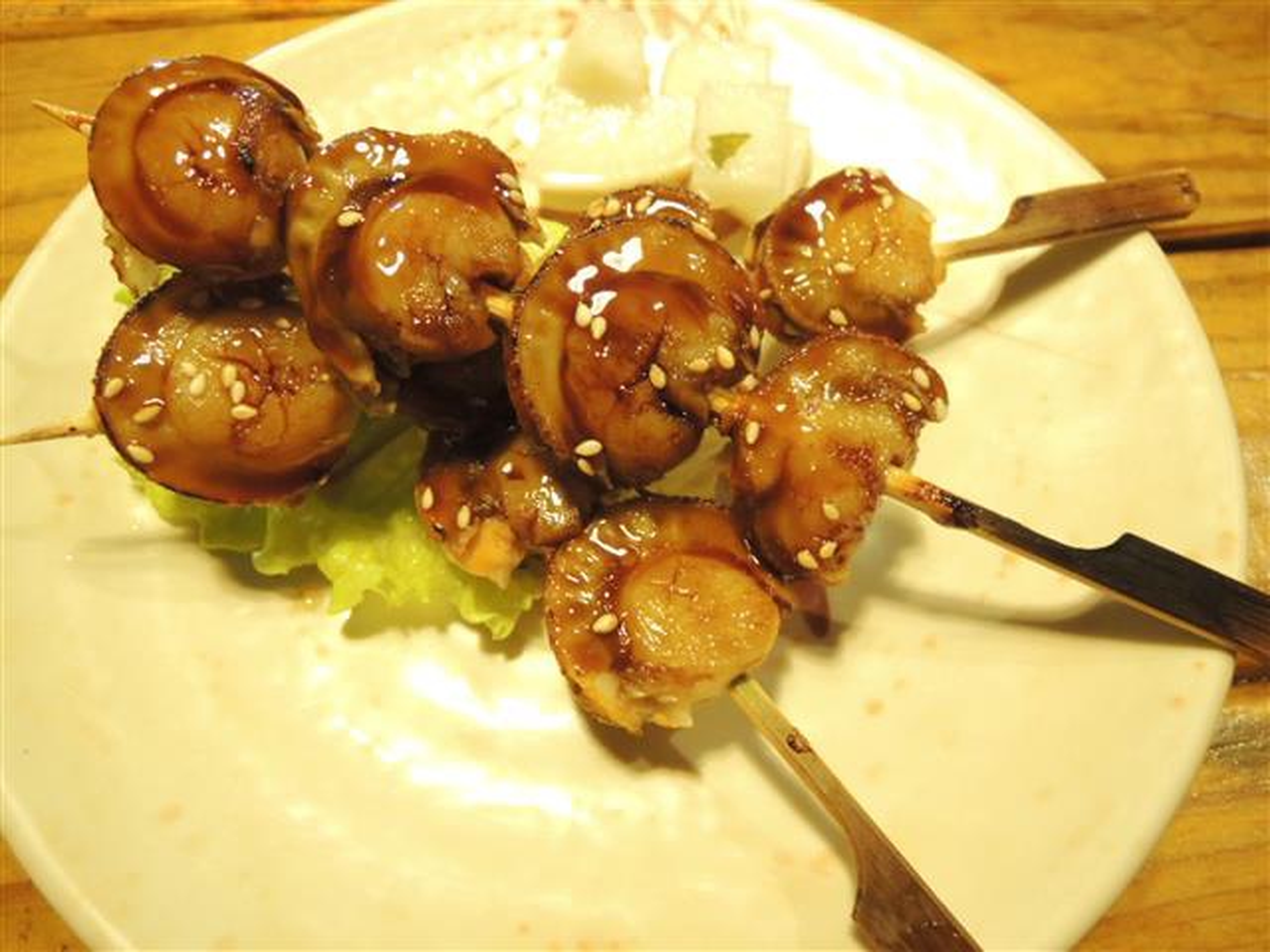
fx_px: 881
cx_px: 635
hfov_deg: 71.6
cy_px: 476
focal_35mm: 24
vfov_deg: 56.8
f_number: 2.5
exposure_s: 1/8
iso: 800
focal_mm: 4.3
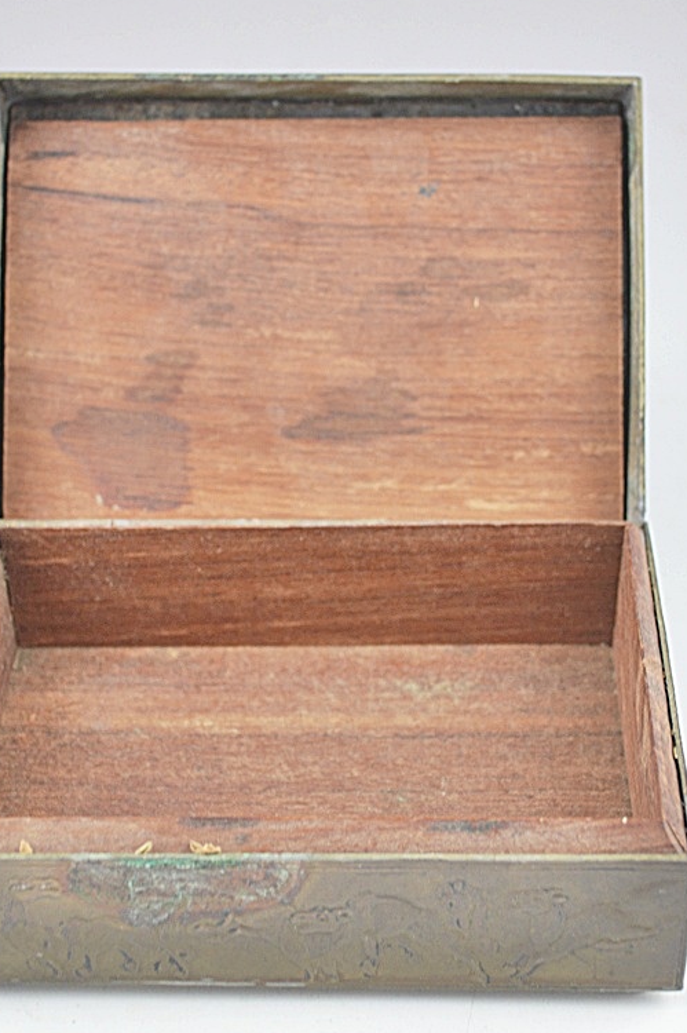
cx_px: 305
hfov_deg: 18.9
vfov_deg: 28.1
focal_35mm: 72
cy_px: 514
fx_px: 2064
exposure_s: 1/30
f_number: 5
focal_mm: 36
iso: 400
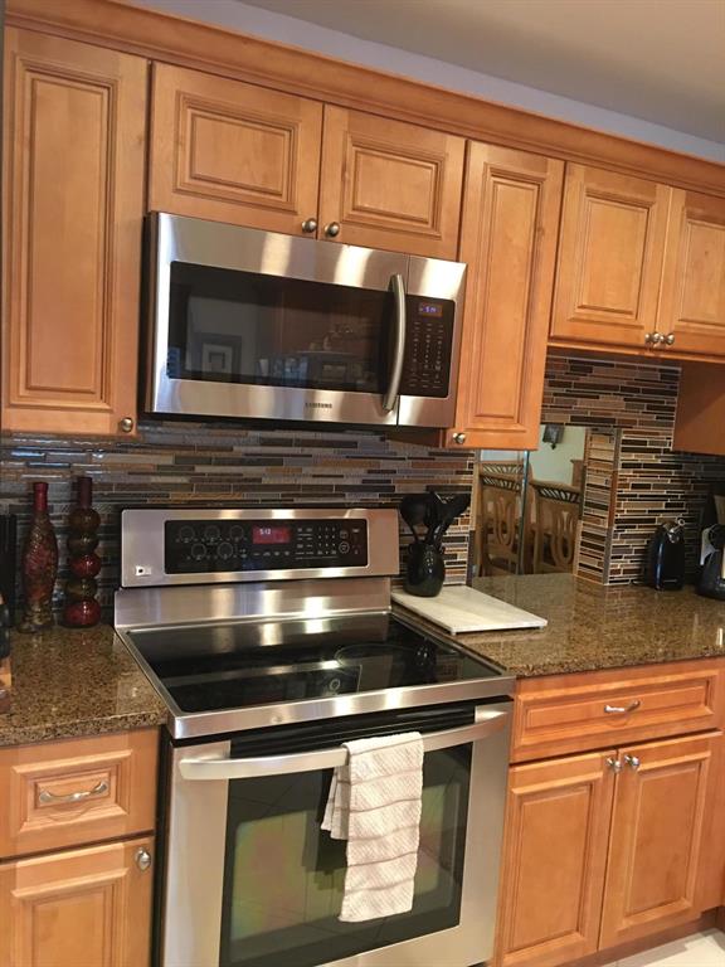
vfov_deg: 61.7
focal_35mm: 29
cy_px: 484
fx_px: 810
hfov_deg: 48.2
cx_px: 362
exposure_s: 1/8
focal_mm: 4.15
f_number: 2.2
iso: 100
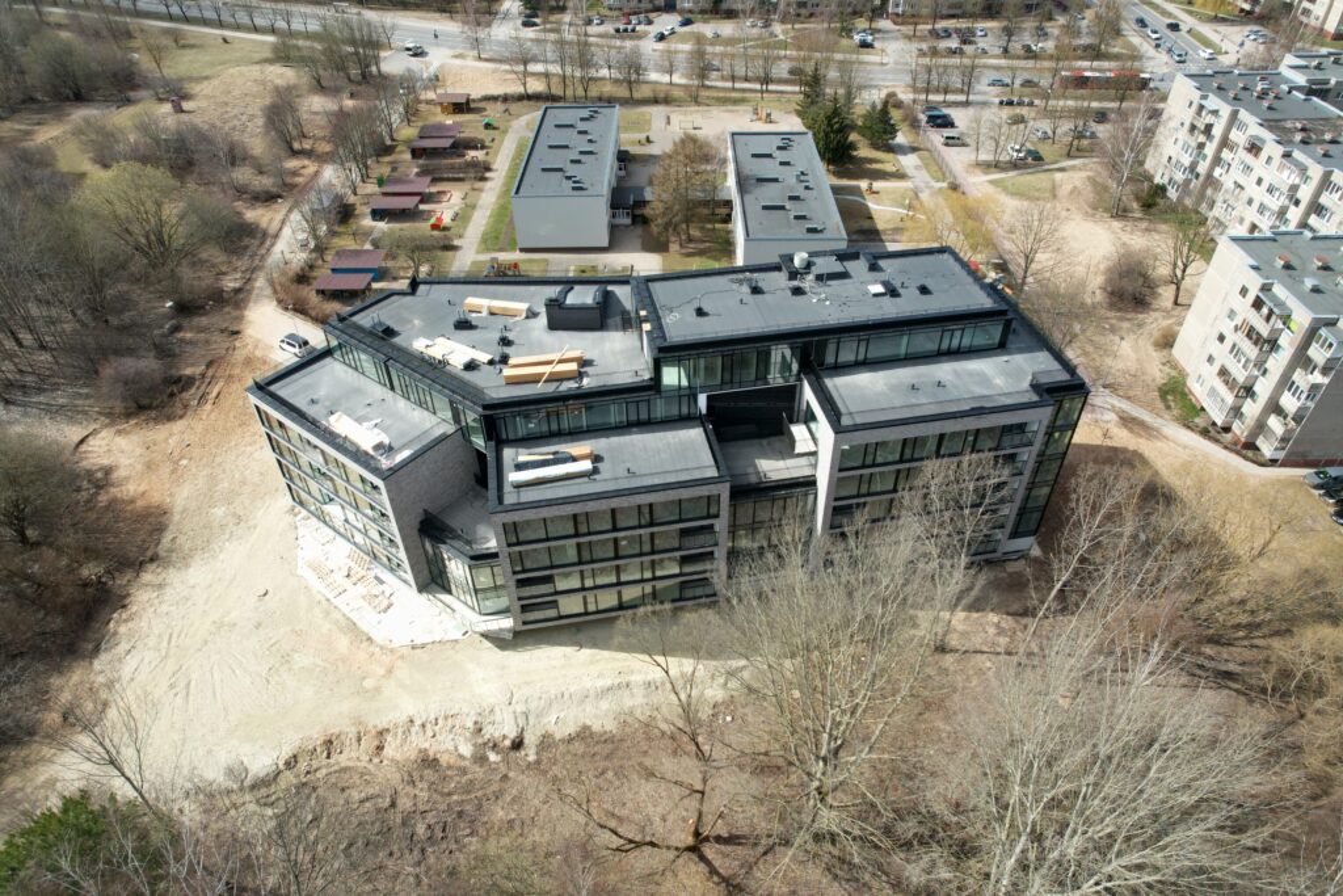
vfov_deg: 57.2
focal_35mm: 22
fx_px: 821
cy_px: 448
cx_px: 672
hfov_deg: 78.6
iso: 100
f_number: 2.8
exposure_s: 1/1250
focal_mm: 8.38
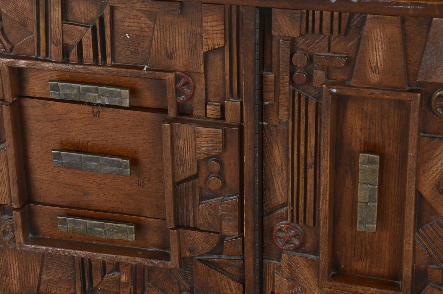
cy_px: 143
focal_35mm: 106
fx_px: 1302
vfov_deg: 12.9
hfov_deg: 19.3
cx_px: 187
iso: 125
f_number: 6.3
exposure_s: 1/80
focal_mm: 52
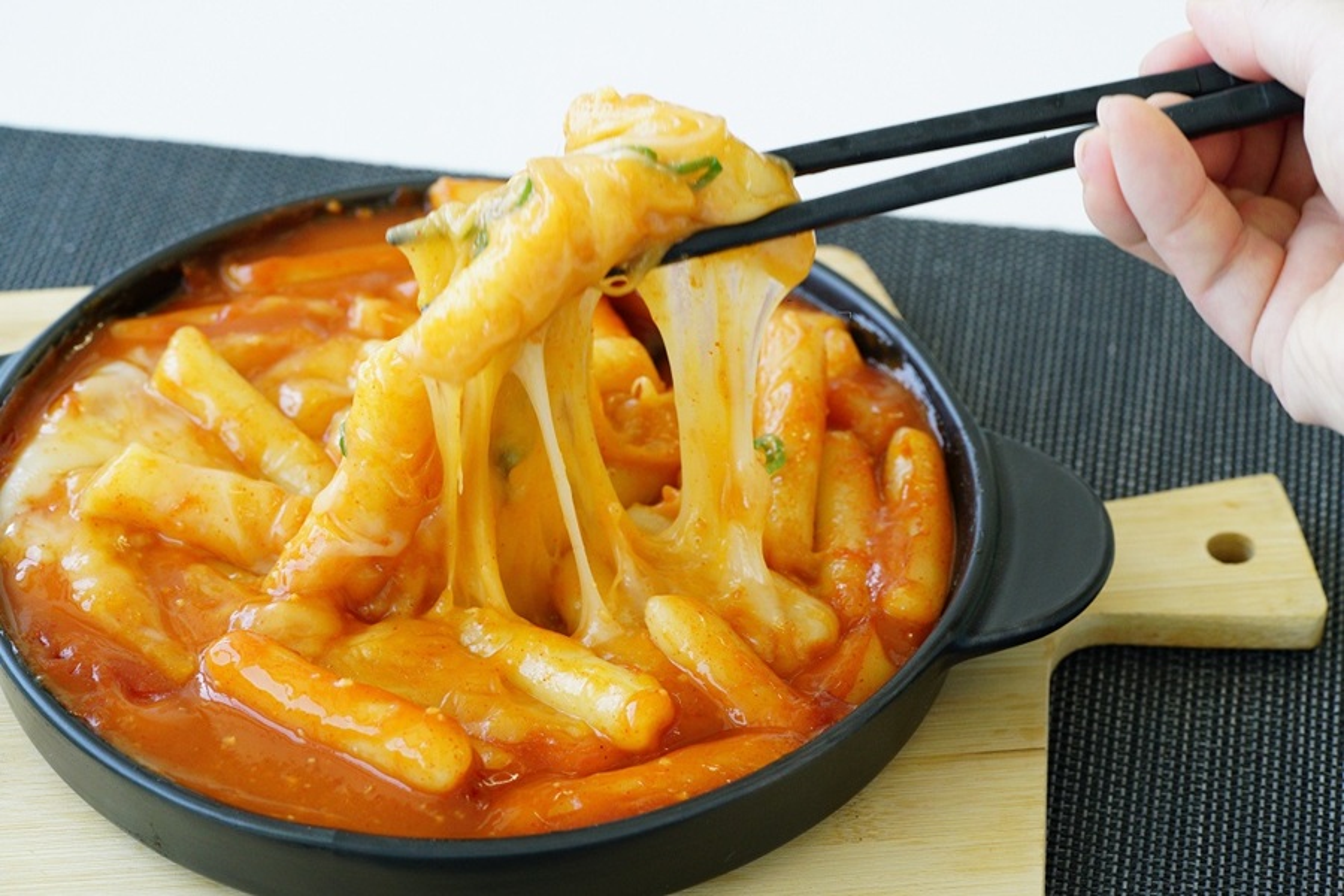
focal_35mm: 90
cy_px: 448
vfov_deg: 15.2
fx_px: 3360
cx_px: 672
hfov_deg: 22.6
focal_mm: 90
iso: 2000
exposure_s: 1/100
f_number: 8
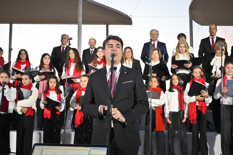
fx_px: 291
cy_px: 78
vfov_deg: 29.9
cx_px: 116
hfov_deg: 43.6
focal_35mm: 45
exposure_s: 1/320
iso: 2000
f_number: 4.8
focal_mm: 30
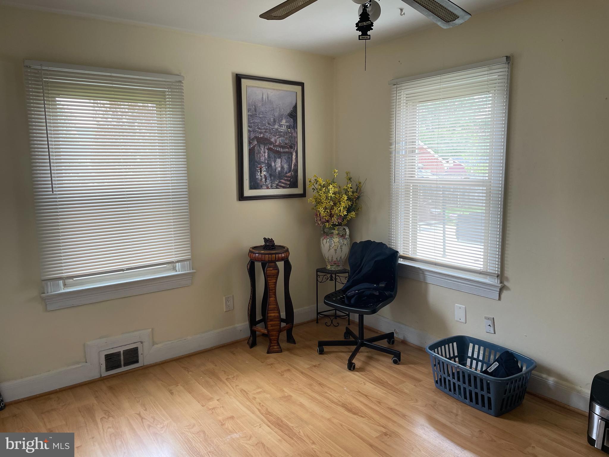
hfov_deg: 67.3
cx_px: 304
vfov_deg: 53.1
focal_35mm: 26
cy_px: 228
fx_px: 457
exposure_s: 1/121
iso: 64
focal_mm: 4.2
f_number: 1.6
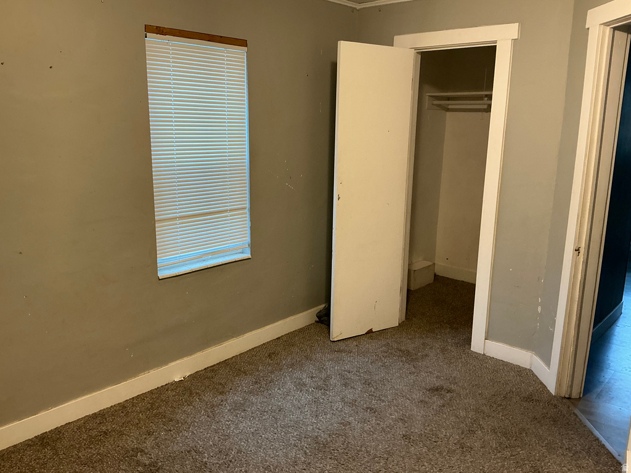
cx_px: 316
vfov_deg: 49.7
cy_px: 236
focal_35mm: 28
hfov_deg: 63.4
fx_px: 510
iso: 125
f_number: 1.8
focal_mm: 3
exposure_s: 1/60
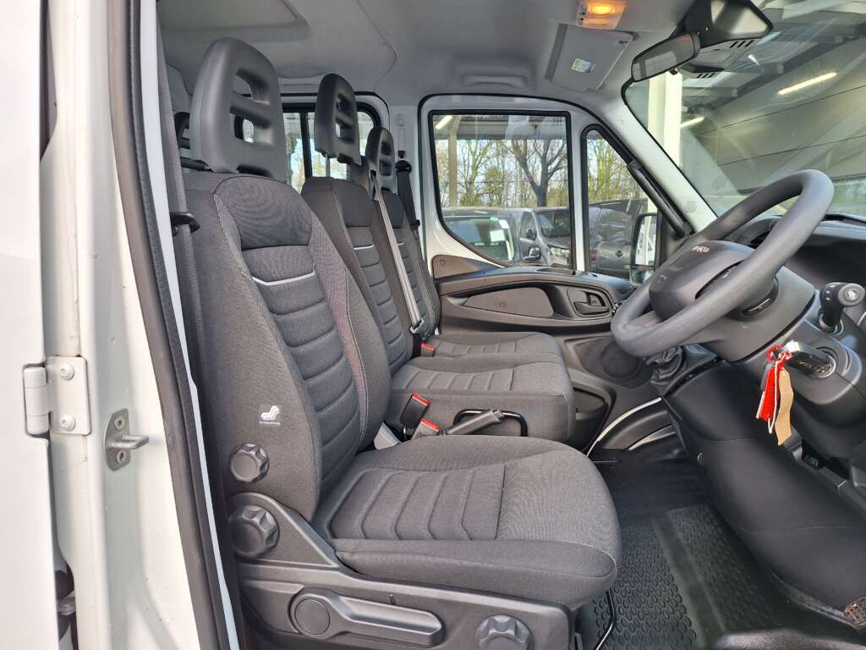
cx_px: 433
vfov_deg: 58.9
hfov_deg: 73.9
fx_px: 575
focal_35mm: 23
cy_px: 325
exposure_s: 1/147
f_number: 1.8
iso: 40
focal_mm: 5.54
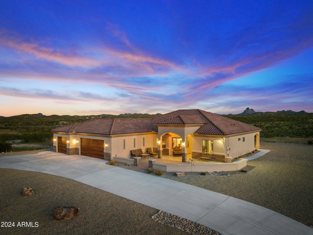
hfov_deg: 71.6
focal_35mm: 24
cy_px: 118
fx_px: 217
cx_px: 156
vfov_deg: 56.8
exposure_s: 1/13
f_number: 2.8
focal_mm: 12.29
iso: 500
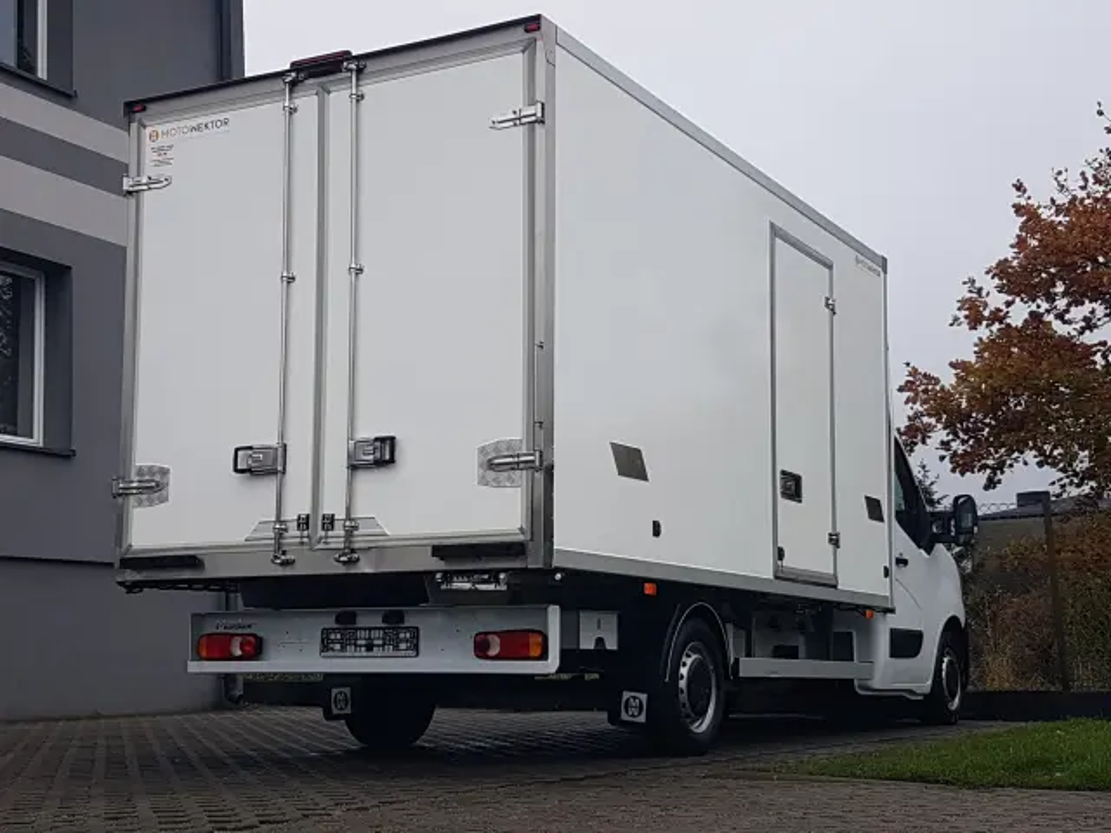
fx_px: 834
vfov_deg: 53.1
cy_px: 416
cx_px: 556
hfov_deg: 67.3
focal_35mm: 26
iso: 40
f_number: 1.7
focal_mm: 4.2
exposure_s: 1/752
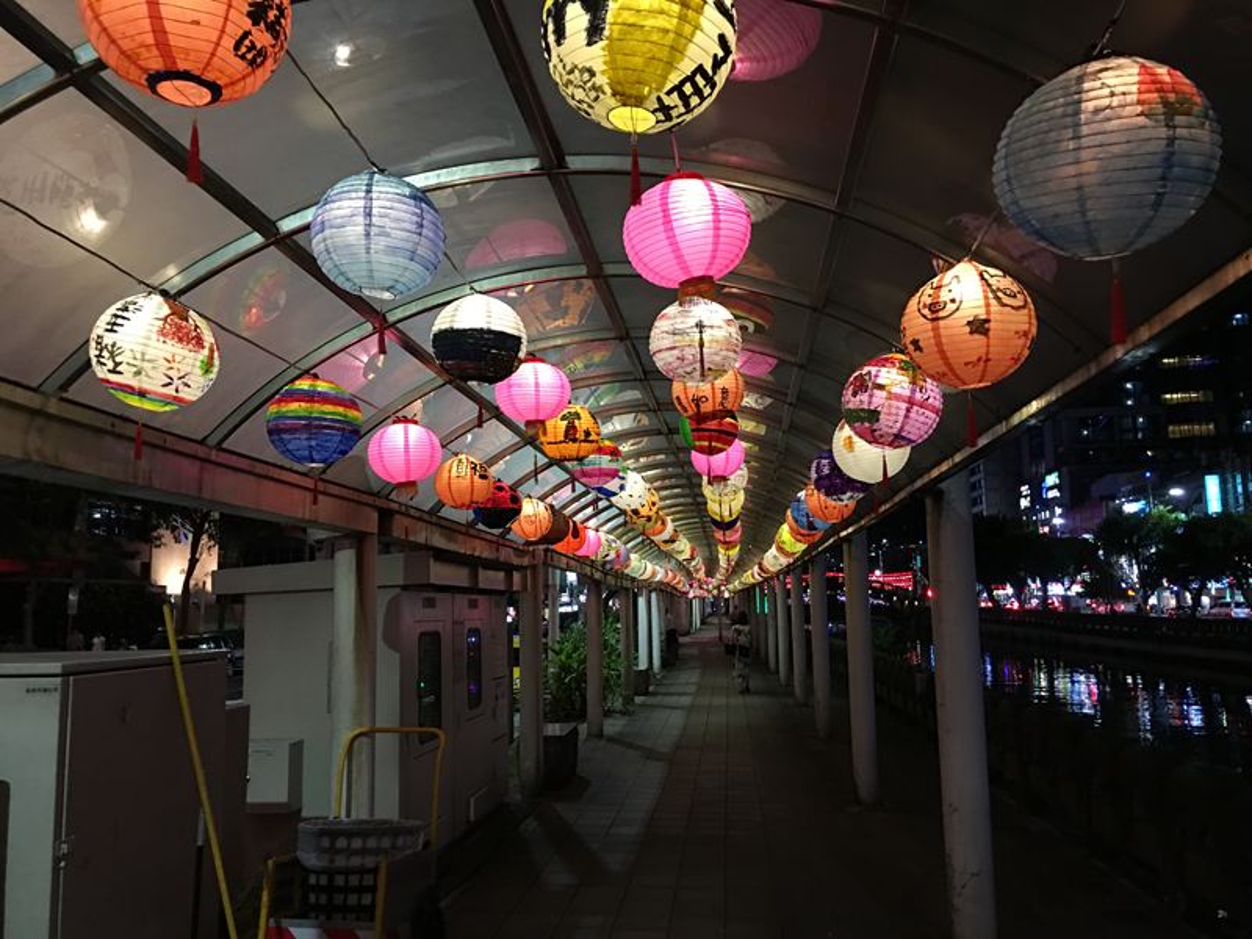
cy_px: 470
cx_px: 626
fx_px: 1049
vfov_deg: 48.2
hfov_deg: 61.7
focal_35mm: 29
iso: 50
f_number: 2.2
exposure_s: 1/4
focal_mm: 4.15
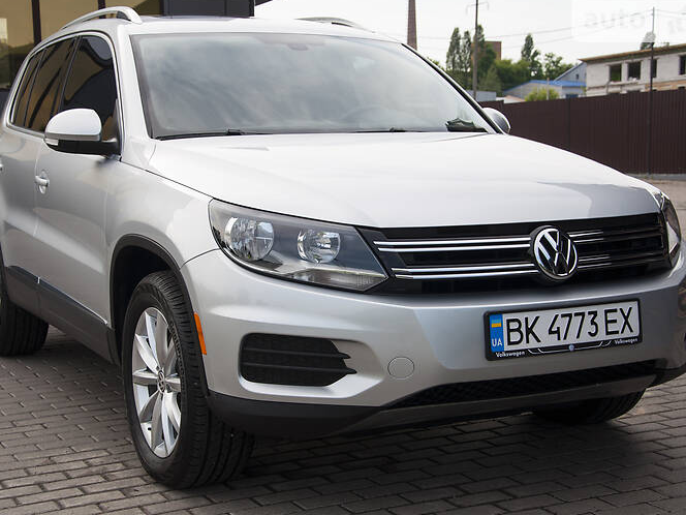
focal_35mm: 59
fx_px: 1169
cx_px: 322
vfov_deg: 24.8
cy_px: 260
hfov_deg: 32.7
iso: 100
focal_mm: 34
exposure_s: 1/640
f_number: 5.6
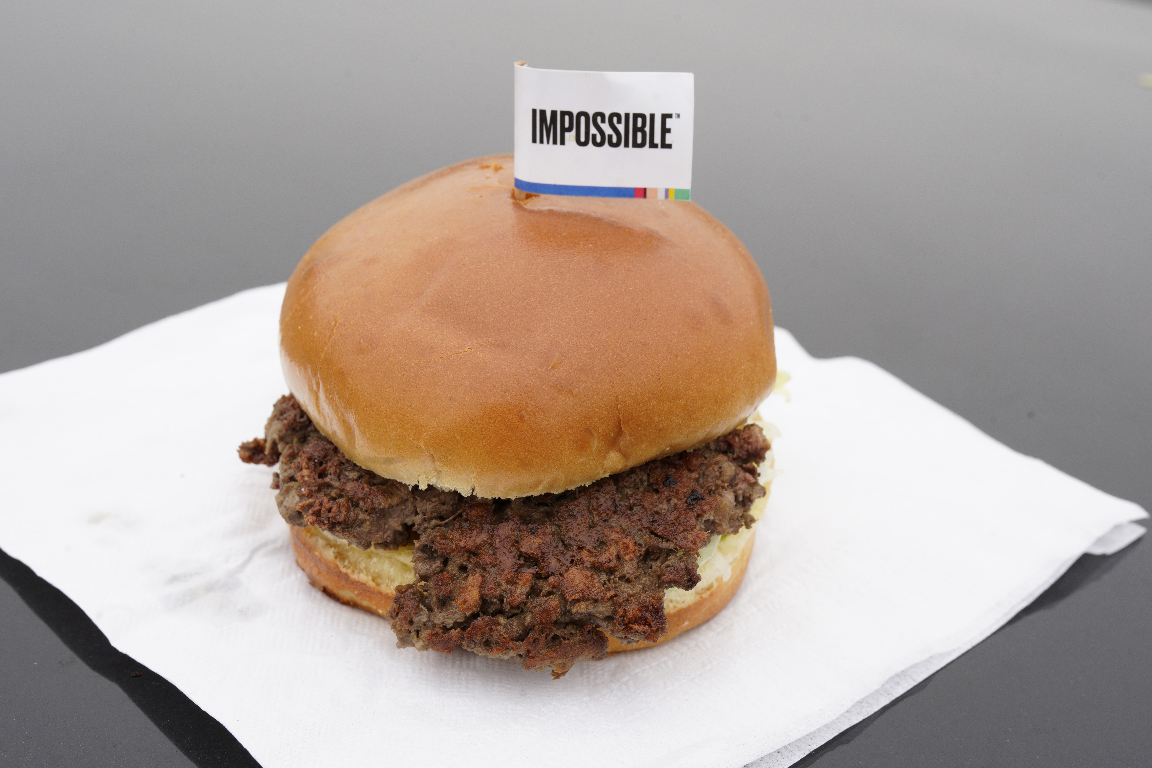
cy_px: 384
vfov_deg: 27.0
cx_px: 576
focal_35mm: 50
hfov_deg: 39.6
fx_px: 1600
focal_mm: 50
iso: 800
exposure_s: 1/100
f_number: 10
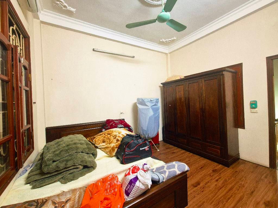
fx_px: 104
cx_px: 139
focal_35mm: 13
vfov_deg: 89.9
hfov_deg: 106.2
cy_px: 104
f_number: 2.2
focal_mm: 2.2
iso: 500
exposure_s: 1/50
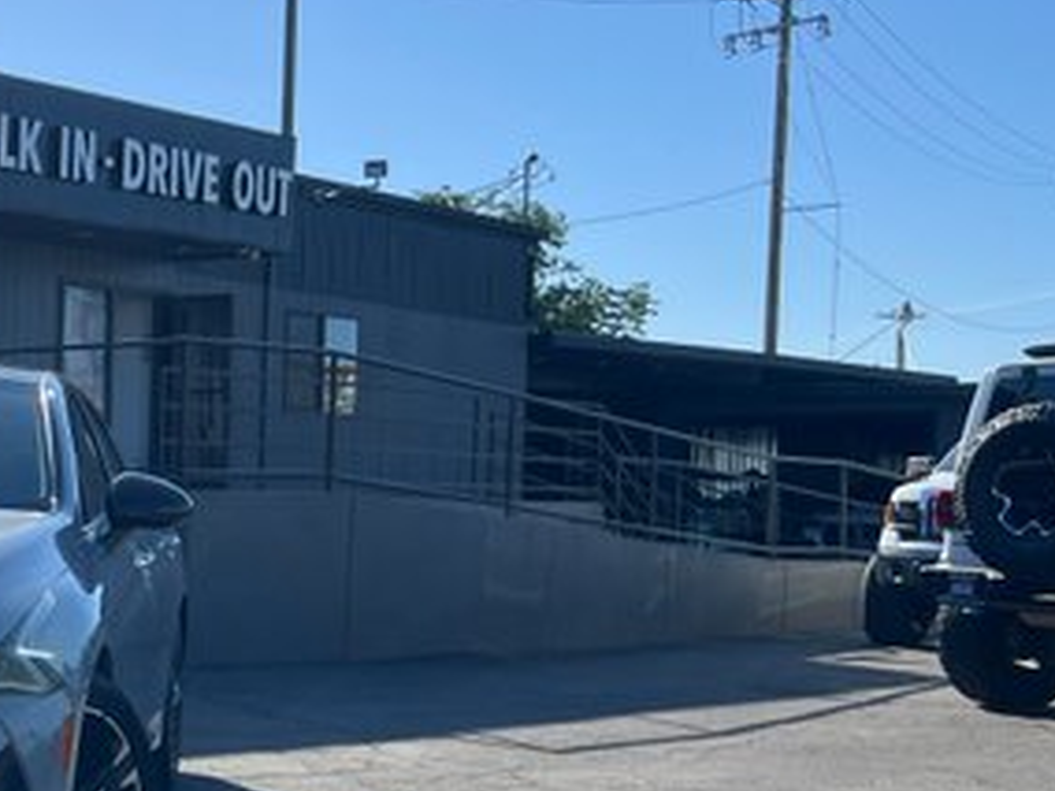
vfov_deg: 22.1
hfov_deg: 25.8
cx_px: -264
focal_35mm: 66
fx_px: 2011
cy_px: 594
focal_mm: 5.7
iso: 50
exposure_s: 1/3571
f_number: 1.5
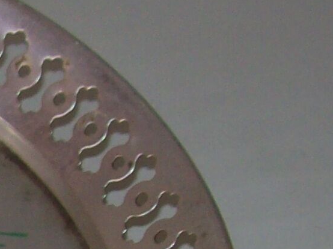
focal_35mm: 185
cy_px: 386
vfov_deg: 7.9
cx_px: -408
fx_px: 1779
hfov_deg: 9.7
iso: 80
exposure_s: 1/64
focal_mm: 6
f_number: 2.7
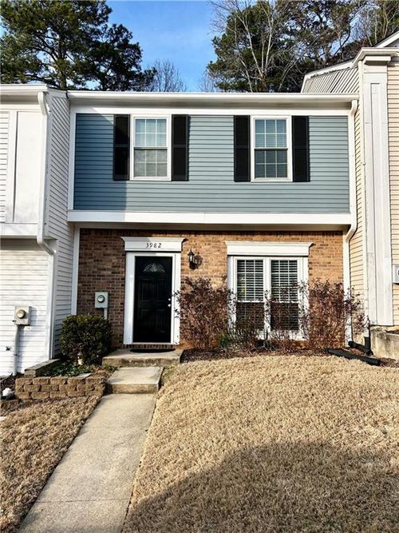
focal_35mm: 26
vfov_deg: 67.3
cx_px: 200
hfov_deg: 53.0
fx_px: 400
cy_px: 266
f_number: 1.5
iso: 50
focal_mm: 5.7
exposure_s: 1/1972
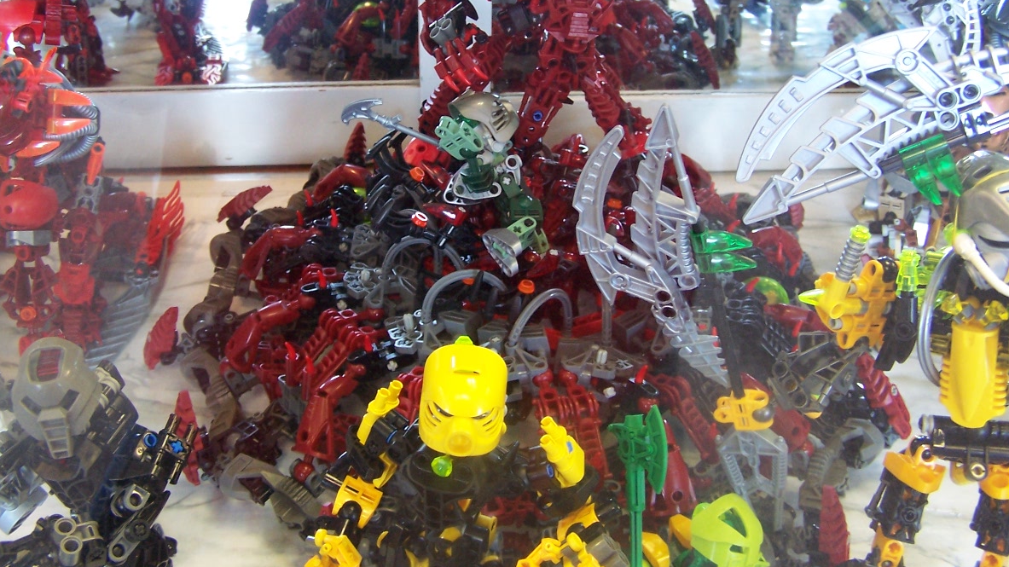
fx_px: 1124
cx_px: 498
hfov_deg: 48.4
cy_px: 216
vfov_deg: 28.2
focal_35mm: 42
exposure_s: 1/8
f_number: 2.8
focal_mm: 6.3
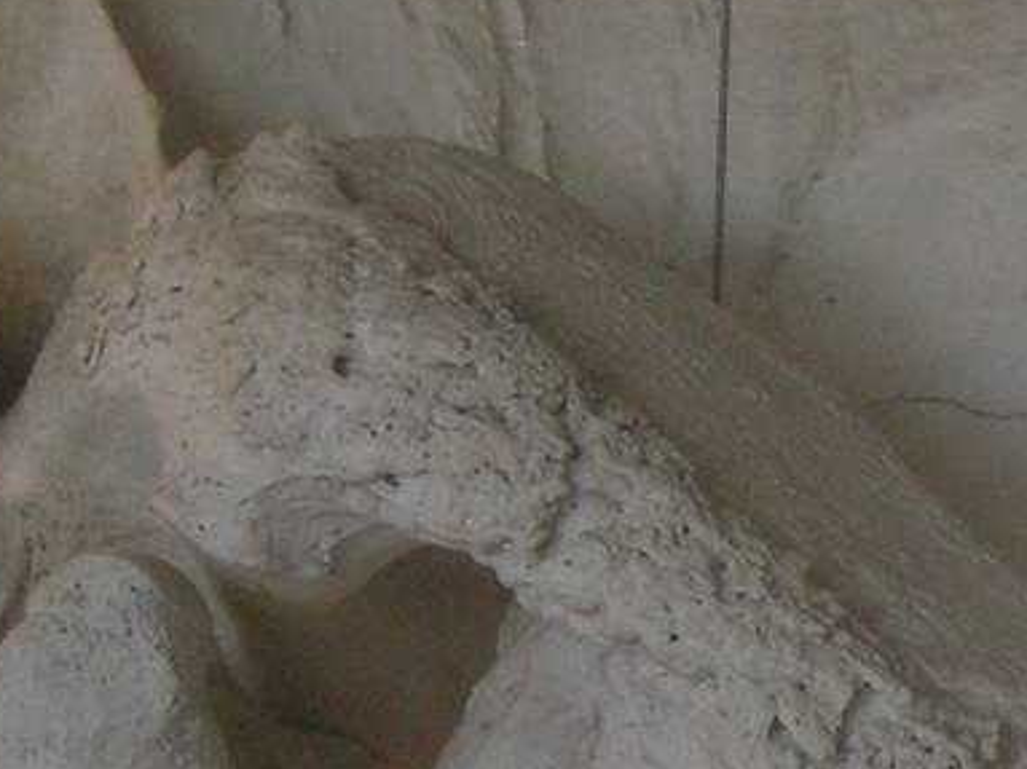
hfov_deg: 7.7
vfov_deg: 5.8
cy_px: 884
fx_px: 7563
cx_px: 1418
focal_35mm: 255
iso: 200
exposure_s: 1/60
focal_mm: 12.7
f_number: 3.5
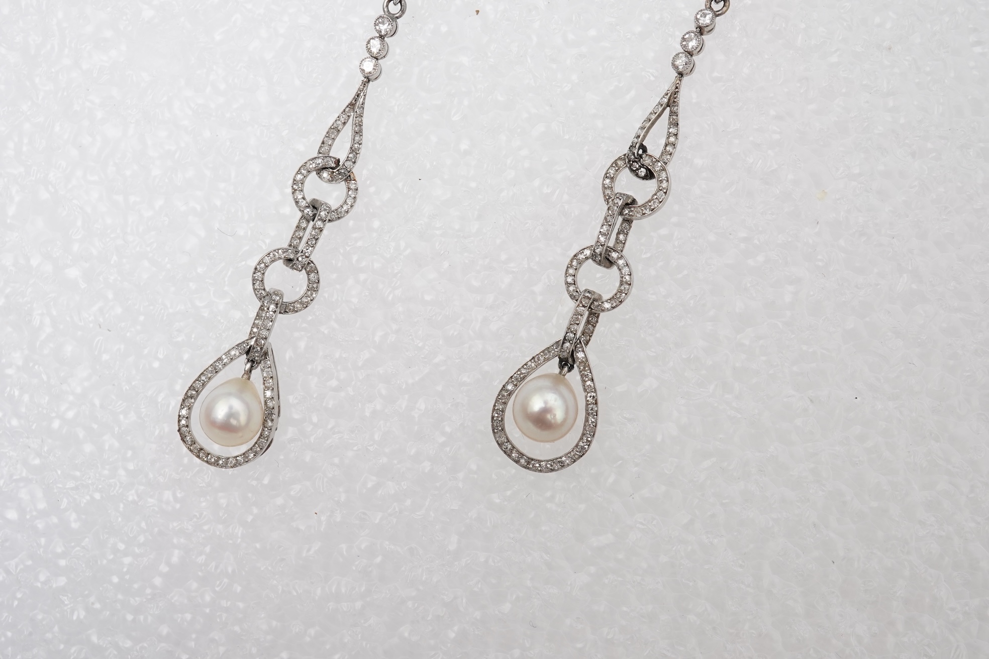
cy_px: 330
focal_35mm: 45
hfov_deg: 43.6
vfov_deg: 29.9
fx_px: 1236
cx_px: 494
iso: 500
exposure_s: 1/125
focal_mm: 30
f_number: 18
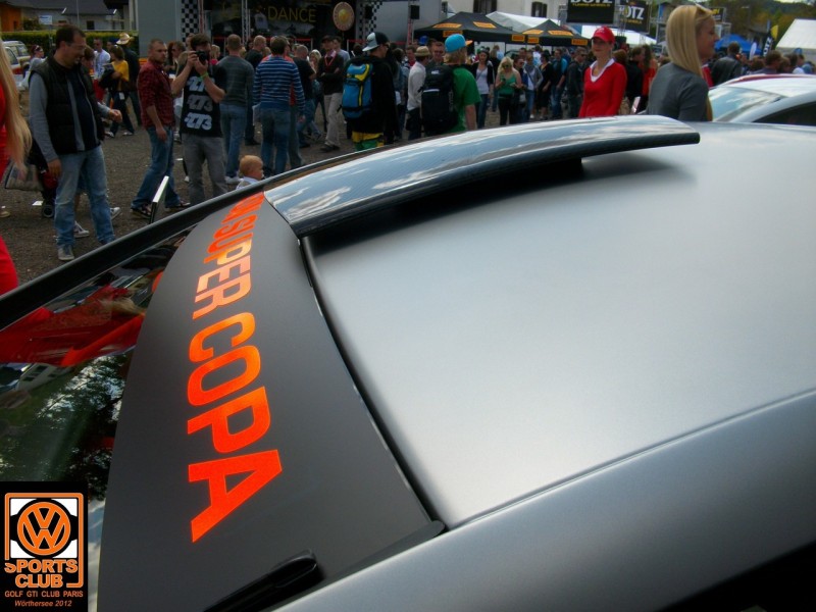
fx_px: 801
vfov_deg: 41.8
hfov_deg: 54.0
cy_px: 306
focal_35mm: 34
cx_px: 408
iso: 80
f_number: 5.5
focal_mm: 5.7
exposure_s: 1/298
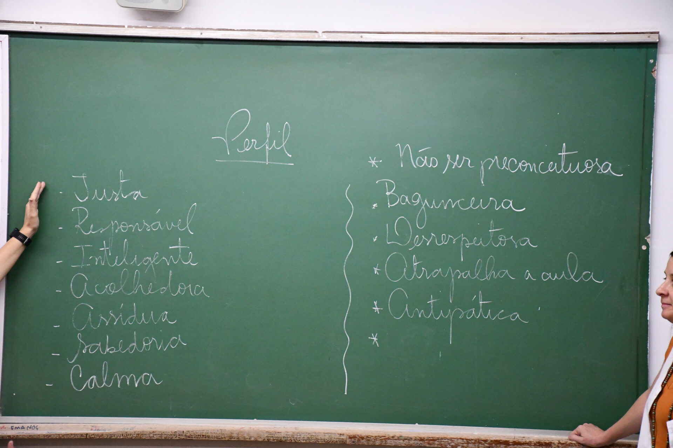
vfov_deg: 13.8
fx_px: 1851
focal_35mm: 99
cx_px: 336
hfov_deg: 20.6
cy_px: 224
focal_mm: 66
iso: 5000
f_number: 5
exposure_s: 1/125
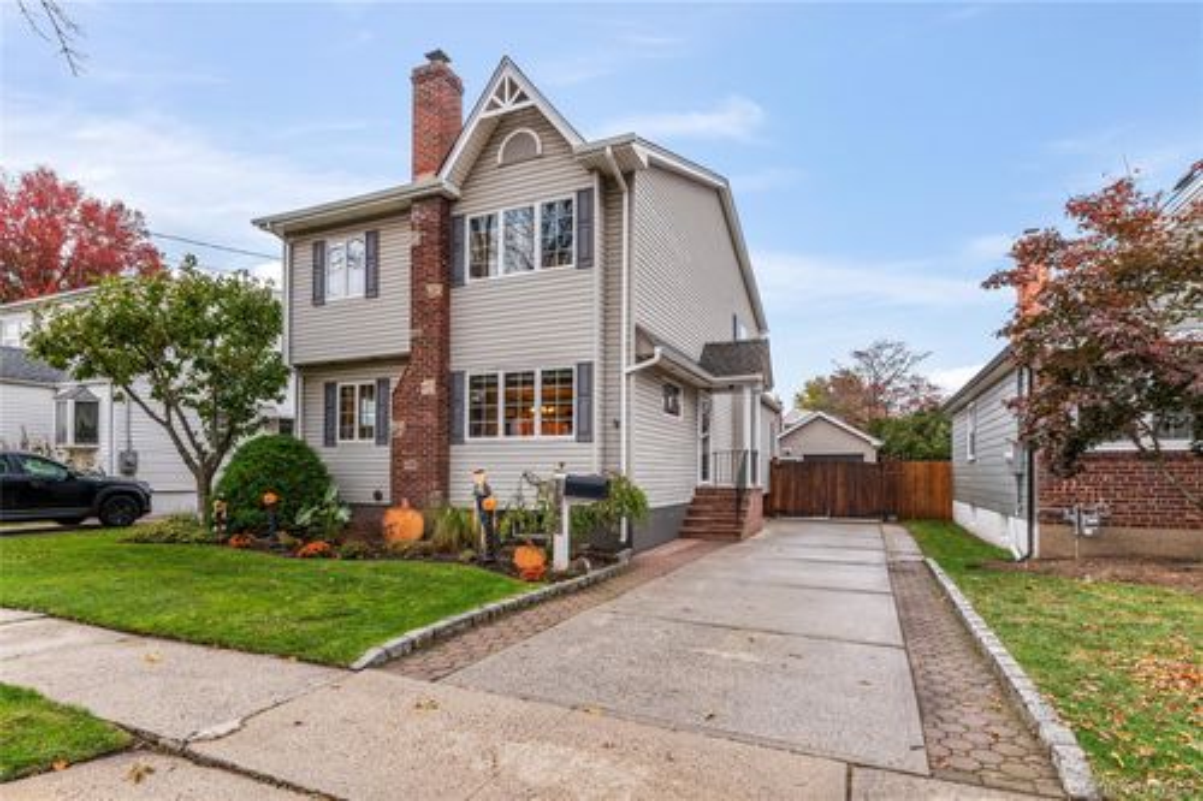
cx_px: 602
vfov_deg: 67.3
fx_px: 601
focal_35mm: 18
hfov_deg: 90.0
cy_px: 400
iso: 500
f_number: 8
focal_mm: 18
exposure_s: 1/30
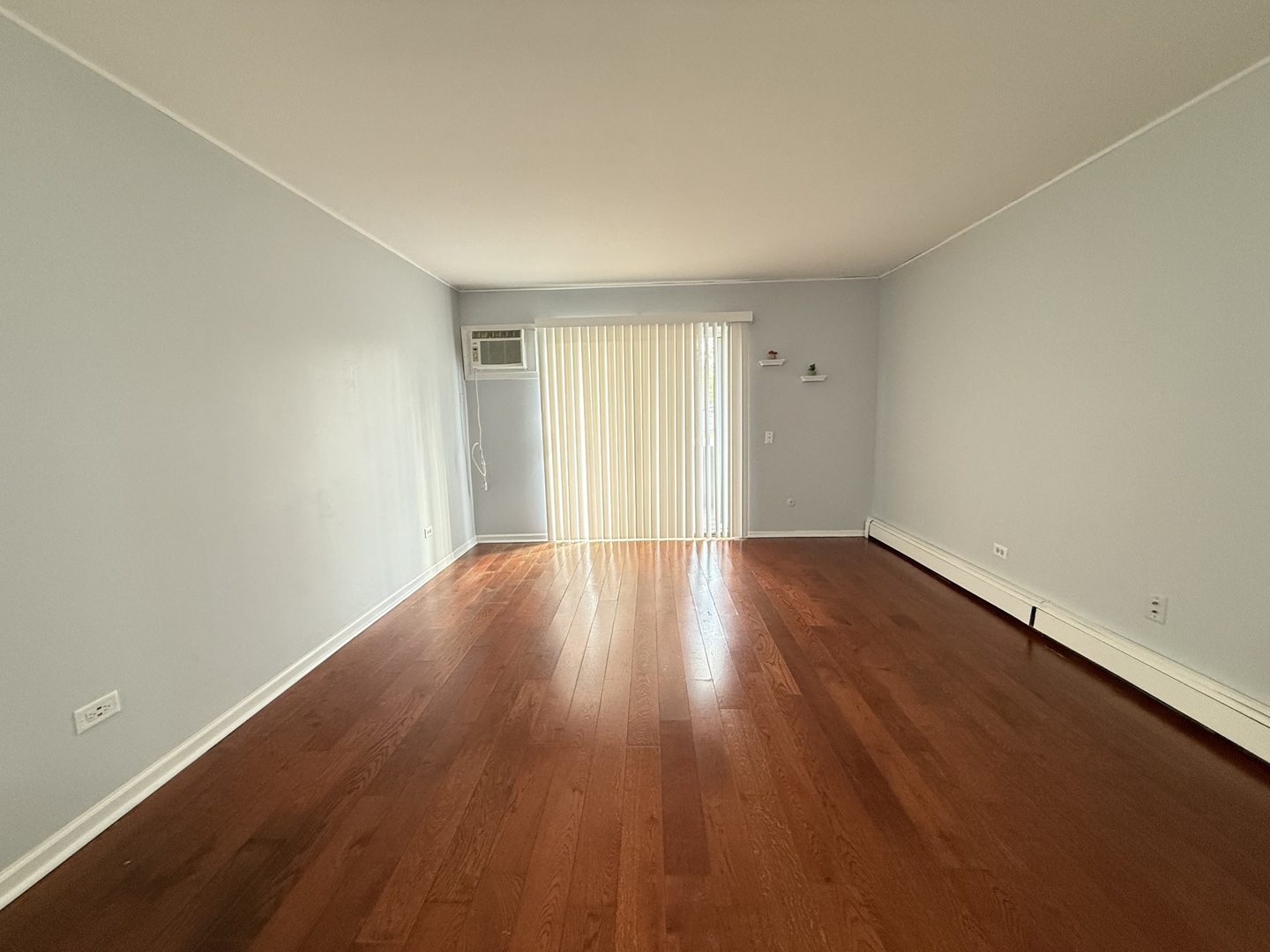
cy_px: 476
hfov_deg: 102.1
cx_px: 635
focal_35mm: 14
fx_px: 514
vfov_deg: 85.7
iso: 400
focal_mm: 2.22
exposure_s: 1/60
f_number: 2.2
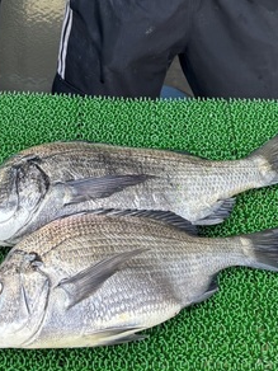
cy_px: -151
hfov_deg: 19.2
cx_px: 65
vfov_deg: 22.1
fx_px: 814
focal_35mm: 76
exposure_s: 1/432
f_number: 1.6
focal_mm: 5.96
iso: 50
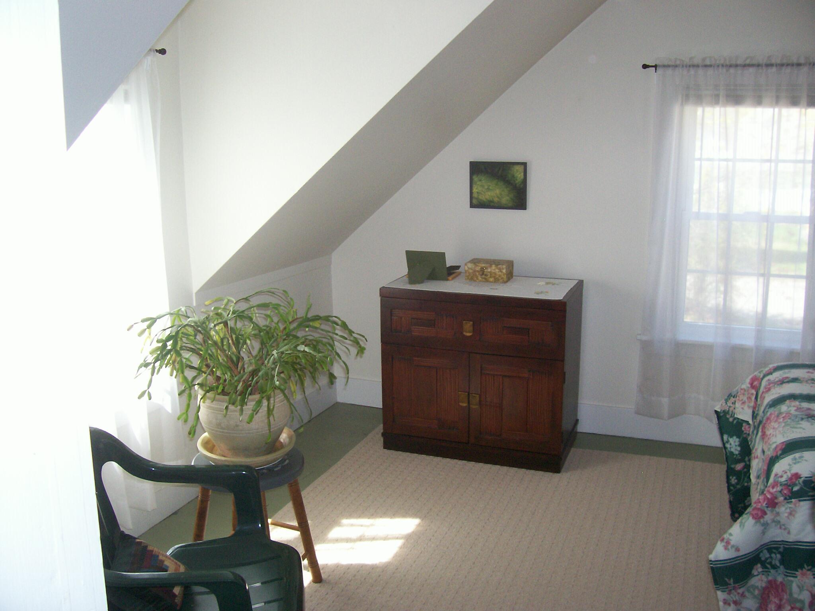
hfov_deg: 54.0
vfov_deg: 41.8
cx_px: 408
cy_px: 306
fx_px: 800
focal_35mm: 34
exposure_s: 1/112
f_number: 2.7
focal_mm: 5.6
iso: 140
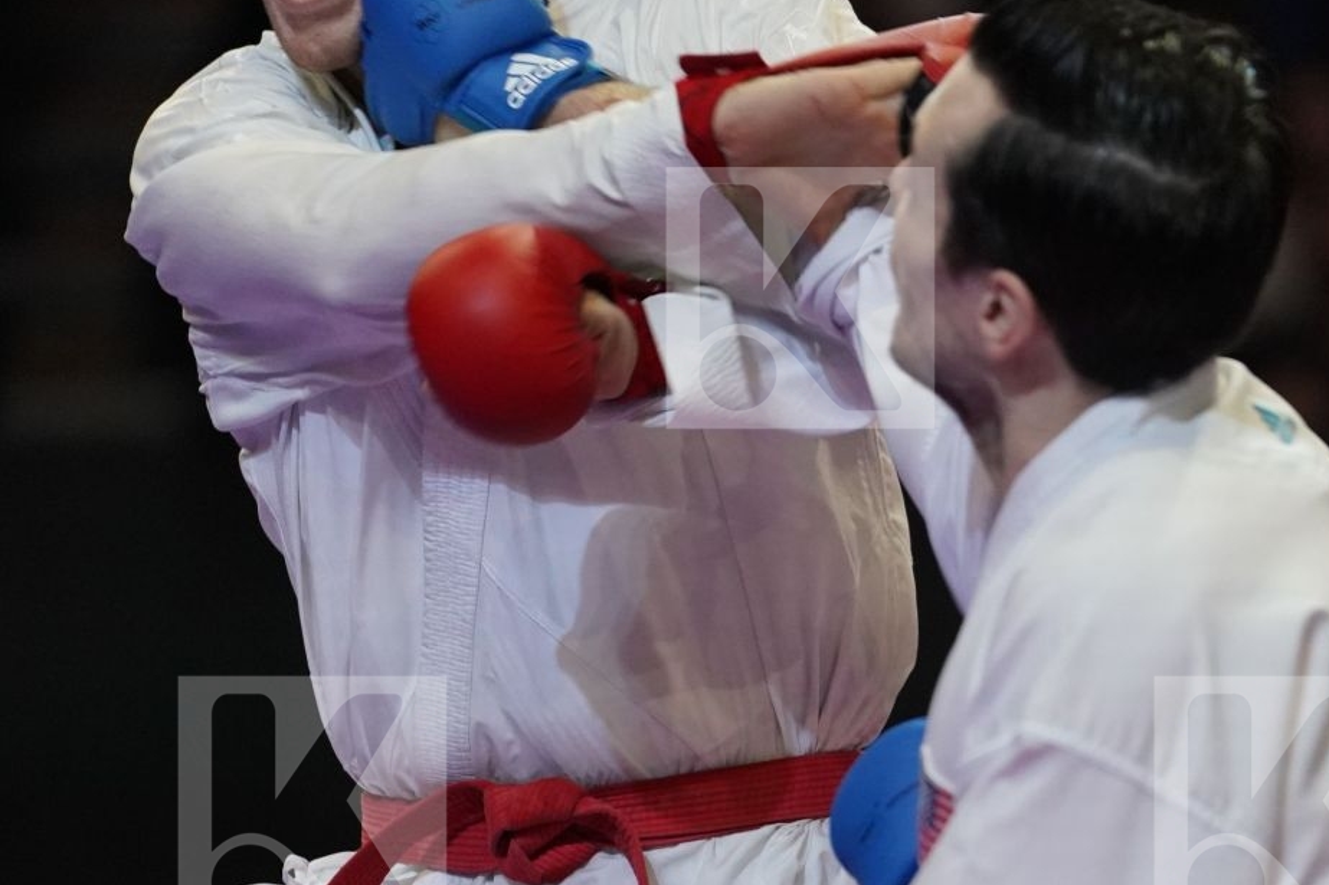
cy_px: 807
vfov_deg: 3.5
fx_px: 14394
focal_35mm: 390
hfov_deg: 5.3
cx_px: 801
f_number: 2.8
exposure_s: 1/1000
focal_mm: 200
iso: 4000
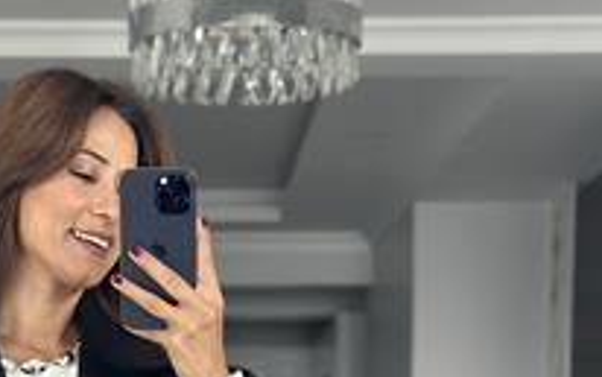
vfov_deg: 9.9
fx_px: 2052
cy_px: 704
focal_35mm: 125
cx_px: 58
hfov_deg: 16.5
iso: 125
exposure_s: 1/69
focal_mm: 6.86
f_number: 1.78
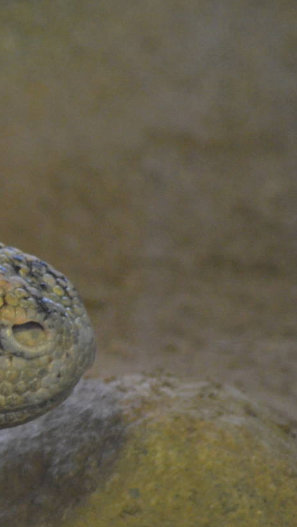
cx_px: -200
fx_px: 7979
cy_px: 277
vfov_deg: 3.8
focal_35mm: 570
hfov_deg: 2.1
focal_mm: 185
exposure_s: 1/160
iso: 3200
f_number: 4.5
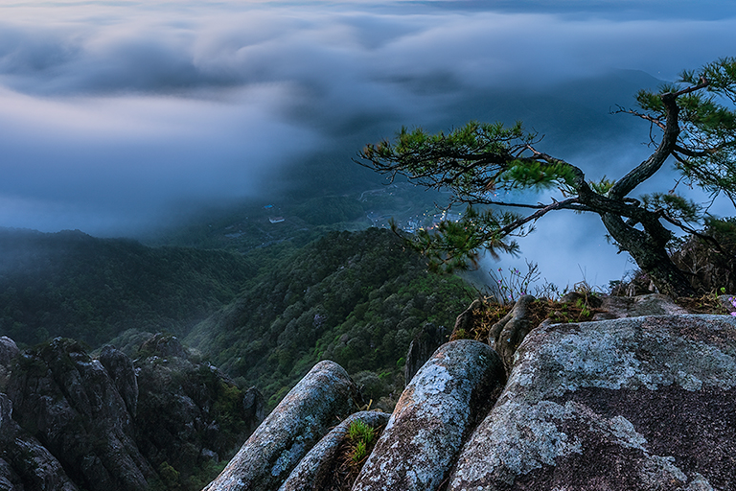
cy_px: 106
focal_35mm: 25
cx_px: 321
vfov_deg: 48.7
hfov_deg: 71.2
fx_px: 511
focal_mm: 12
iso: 100
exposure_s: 1/1.67
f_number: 8
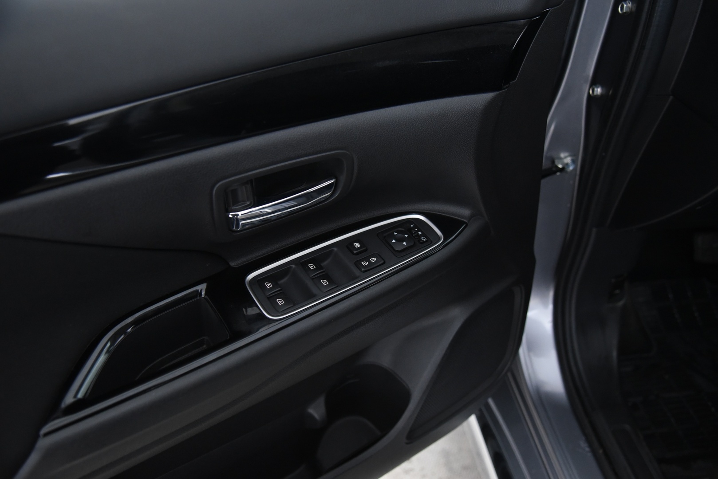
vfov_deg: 41.1
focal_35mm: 32
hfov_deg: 58.7
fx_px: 638
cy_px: 240
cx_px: 359
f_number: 4
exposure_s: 1/30
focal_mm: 32
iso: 4000
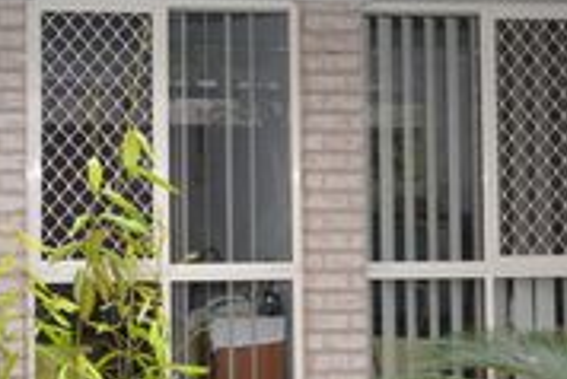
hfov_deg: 25.2
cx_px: 102
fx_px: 1245
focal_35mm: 79
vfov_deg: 17.3
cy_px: 142
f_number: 5.6
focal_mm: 20
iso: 450
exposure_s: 1/60
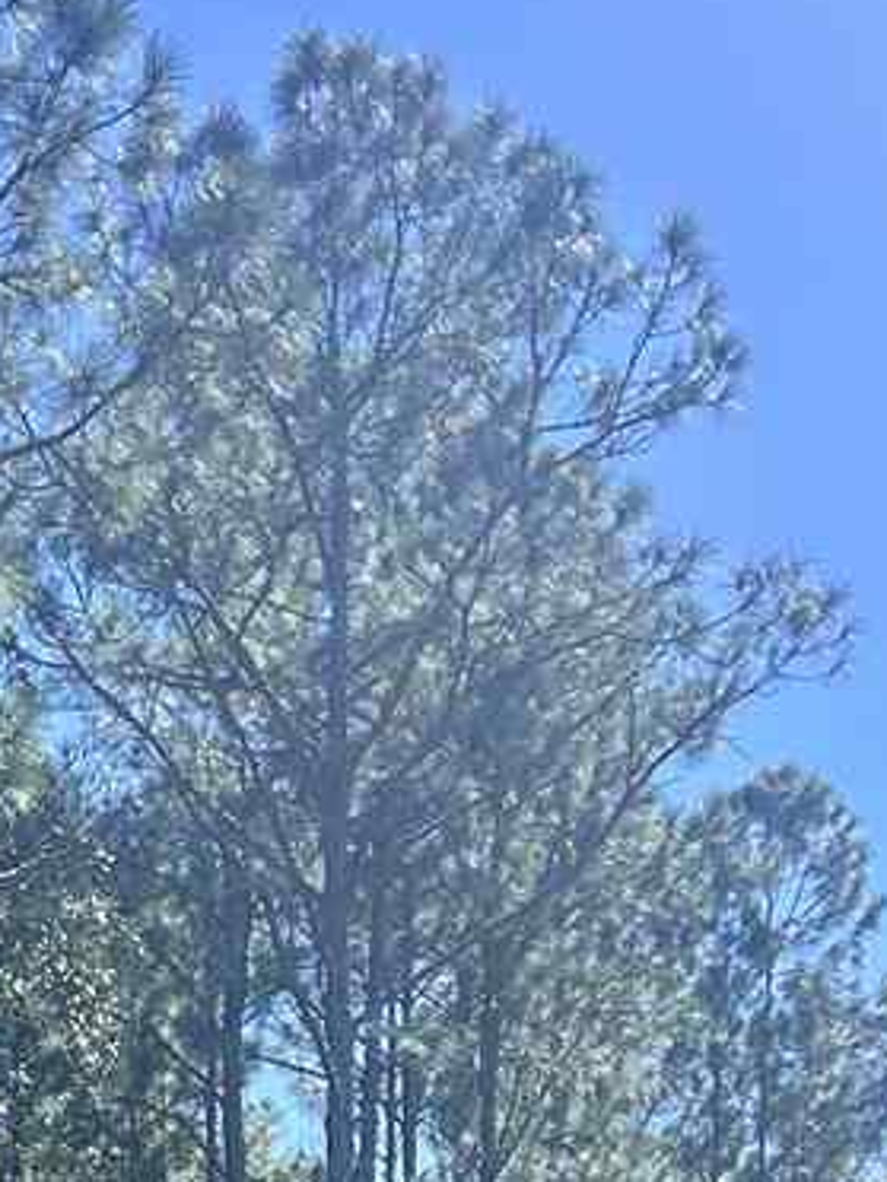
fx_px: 3382
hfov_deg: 14.7
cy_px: 1960
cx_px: 16
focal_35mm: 99
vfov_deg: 17.1
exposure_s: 1/2882
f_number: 1.78
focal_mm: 6.86
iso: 80
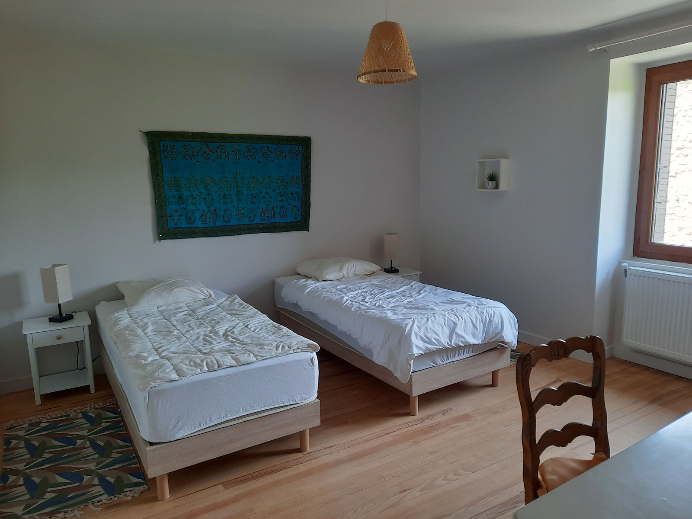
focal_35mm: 25
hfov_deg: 69.4
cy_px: 260
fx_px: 500
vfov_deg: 54.9
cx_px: 346
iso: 160
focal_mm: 4.6
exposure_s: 1/50
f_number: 2
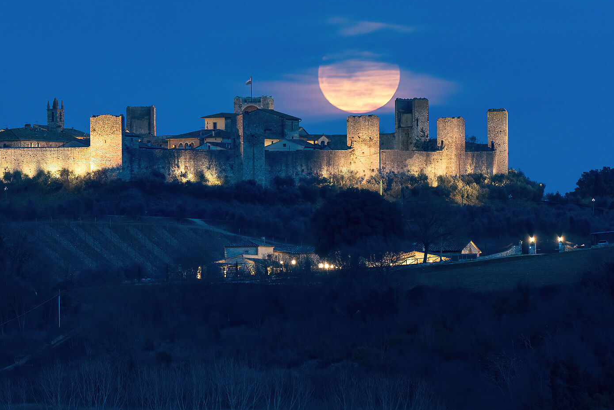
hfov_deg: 4.0
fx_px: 8852
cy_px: 278
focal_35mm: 519
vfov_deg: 2.6
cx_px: 162
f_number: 6.3
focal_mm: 300
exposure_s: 3.2
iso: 800
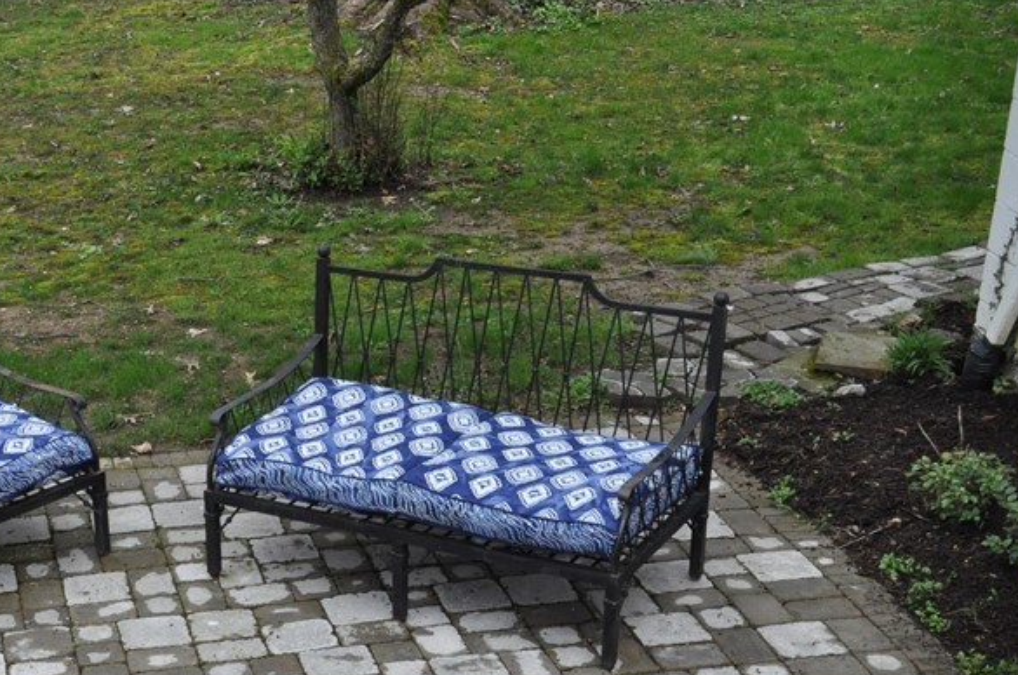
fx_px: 1891
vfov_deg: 20.0
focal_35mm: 67
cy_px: 571
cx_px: 148
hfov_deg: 29.2
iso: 1250
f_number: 8
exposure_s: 1/800
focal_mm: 24
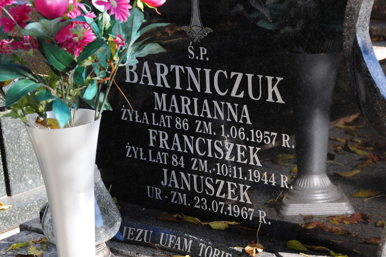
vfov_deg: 13.0
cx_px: 193
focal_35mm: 105
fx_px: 1124
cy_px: 128
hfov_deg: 19.5
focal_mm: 70
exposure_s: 1/250
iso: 320
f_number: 7.1
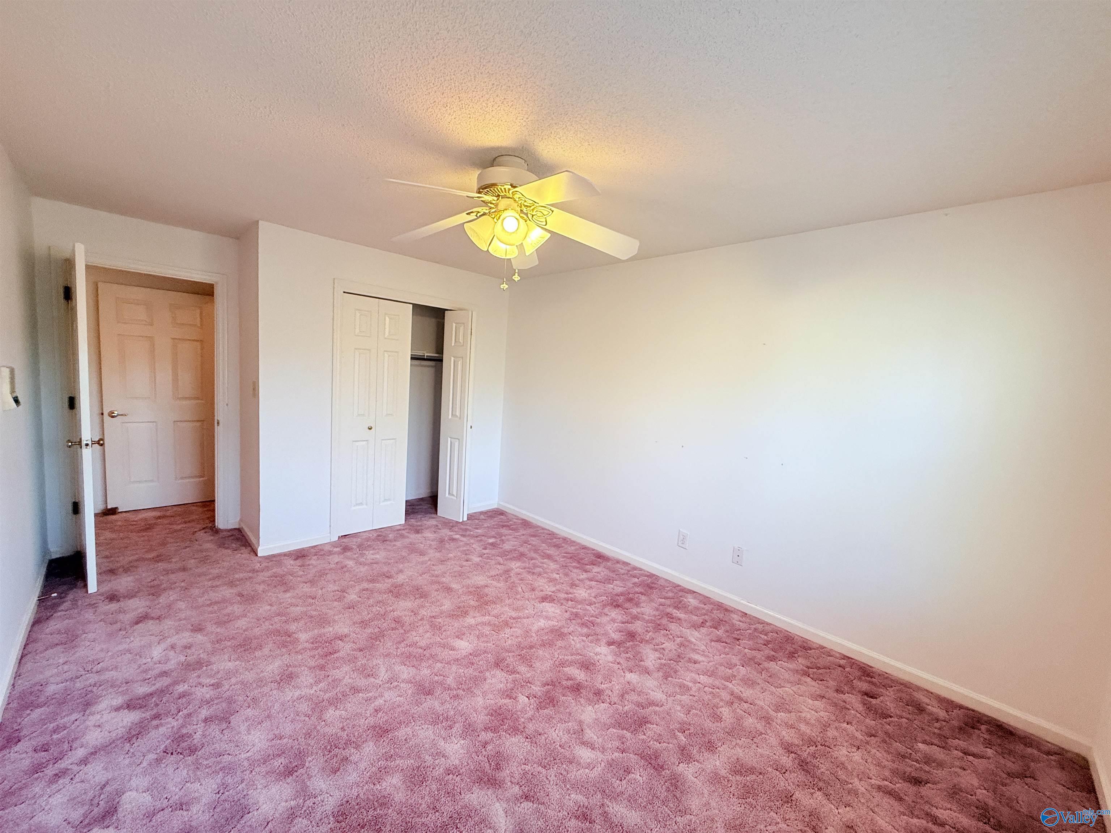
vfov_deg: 85.7
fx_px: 449
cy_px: 416
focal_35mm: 14
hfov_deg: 102.1
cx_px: 556
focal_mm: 2.22
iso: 320
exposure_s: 1/120
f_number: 2.2
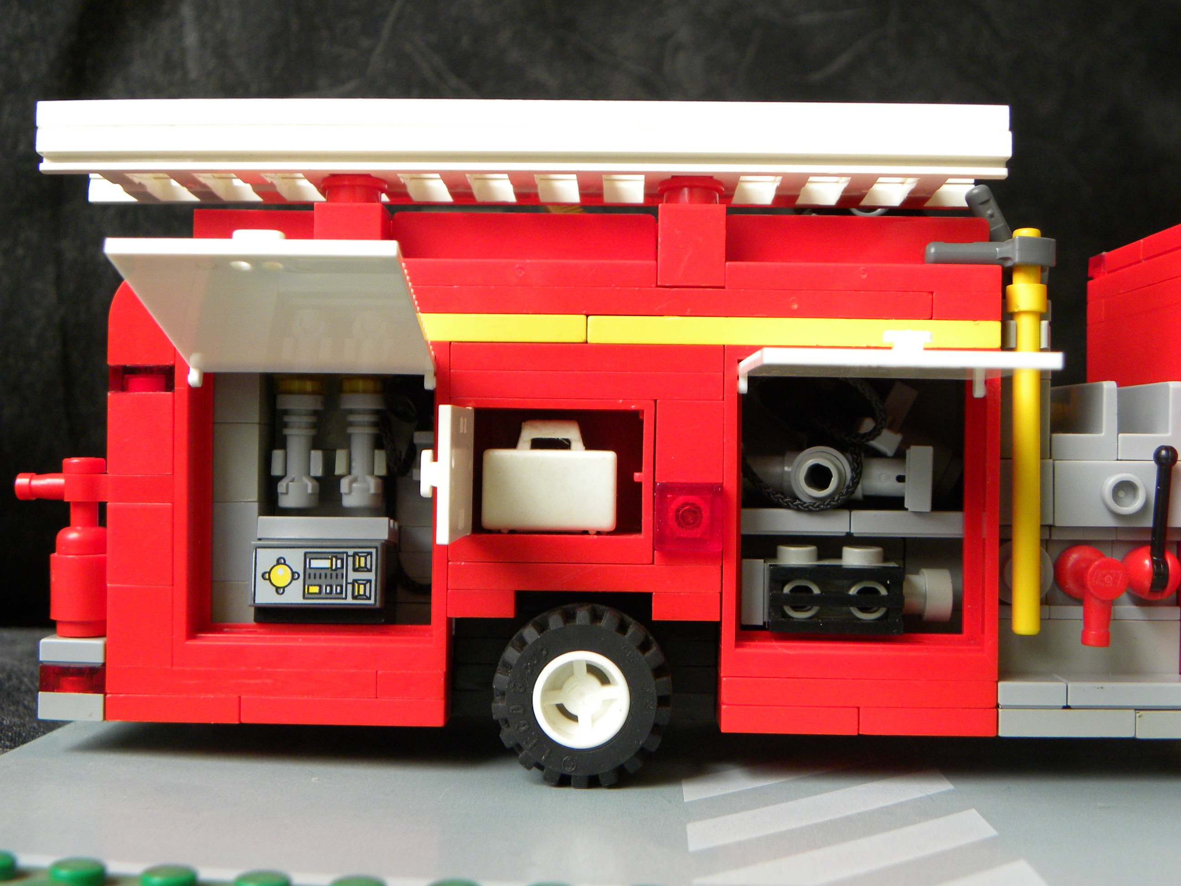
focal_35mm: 46
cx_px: 590
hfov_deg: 41.2
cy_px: 443
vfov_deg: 31.5
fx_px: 1569
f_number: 3.2
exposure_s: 1/69.3
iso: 176
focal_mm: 8.2
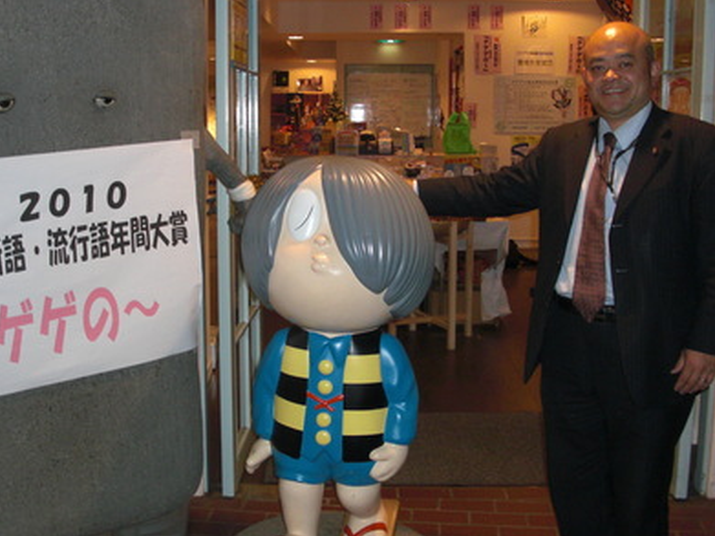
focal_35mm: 46
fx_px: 950
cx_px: 296
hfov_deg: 41.1
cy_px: 264
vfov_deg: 31.5
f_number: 2.8
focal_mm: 6.3
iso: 200
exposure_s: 1/60
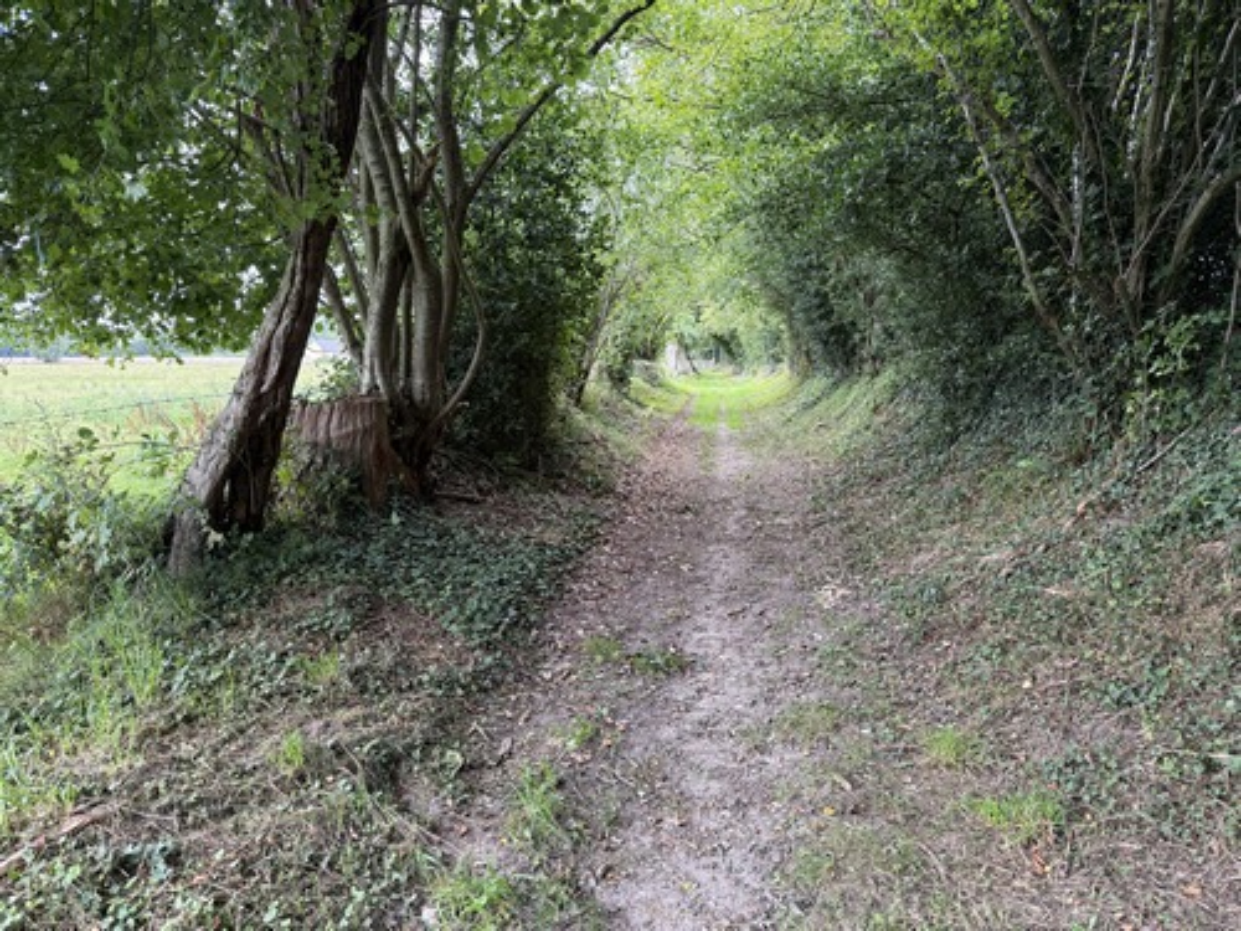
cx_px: 620
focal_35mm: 24
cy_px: 466
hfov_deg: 71.6
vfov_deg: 56.8
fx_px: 860
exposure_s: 1/234
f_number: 1.78
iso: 100
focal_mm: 6.76
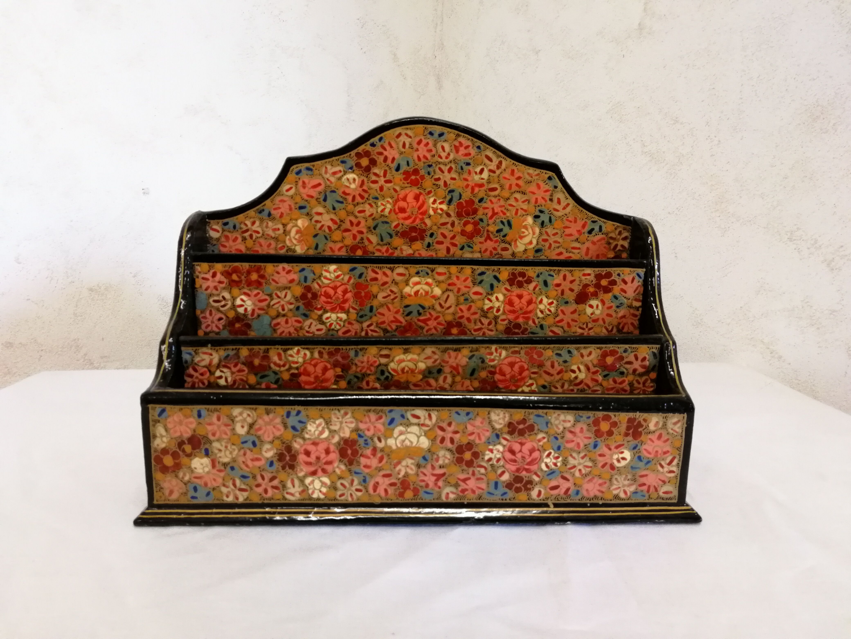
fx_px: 590
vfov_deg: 56.8
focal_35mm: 24
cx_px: 426
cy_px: 320
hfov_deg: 71.6
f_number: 2.2
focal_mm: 2.38
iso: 100
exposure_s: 1/50
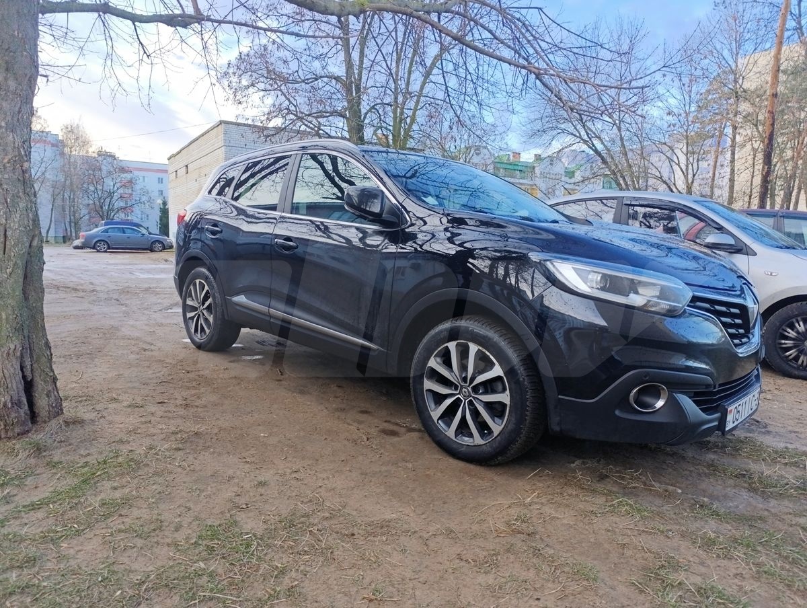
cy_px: 304
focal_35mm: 23
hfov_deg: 73.8
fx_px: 537
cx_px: 404
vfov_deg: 59.0
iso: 250
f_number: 1.6
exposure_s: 1/100
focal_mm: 6.14
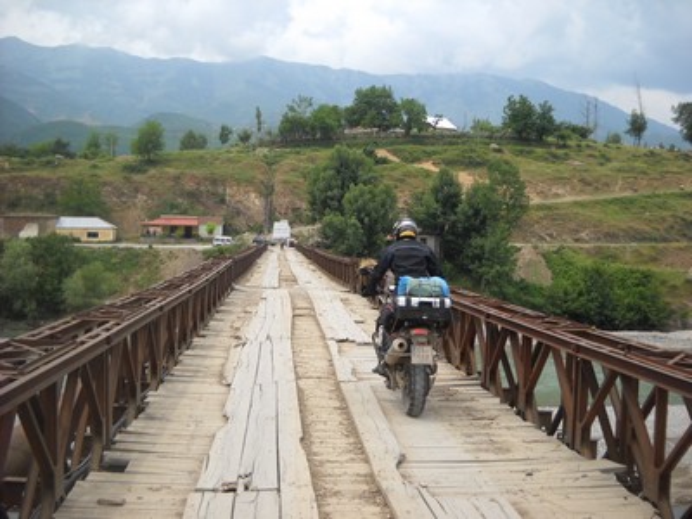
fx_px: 820
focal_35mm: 41
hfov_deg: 45.8
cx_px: 346
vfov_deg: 35.1
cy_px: 260
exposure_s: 1/201
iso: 64
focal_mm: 6.72
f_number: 5.5
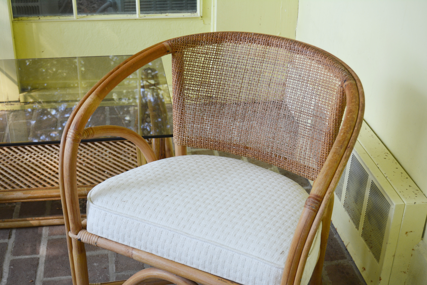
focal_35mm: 52
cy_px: 142
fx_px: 623
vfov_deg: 25.8
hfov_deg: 37.9
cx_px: 214
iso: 400
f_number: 5.6
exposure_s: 1/125
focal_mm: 35
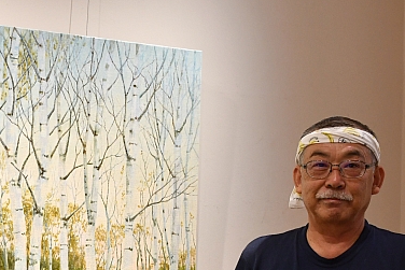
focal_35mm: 79
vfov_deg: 16.8
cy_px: 292
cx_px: 82
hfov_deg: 25.2
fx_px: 889
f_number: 5.6
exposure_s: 1/50
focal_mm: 22
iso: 640
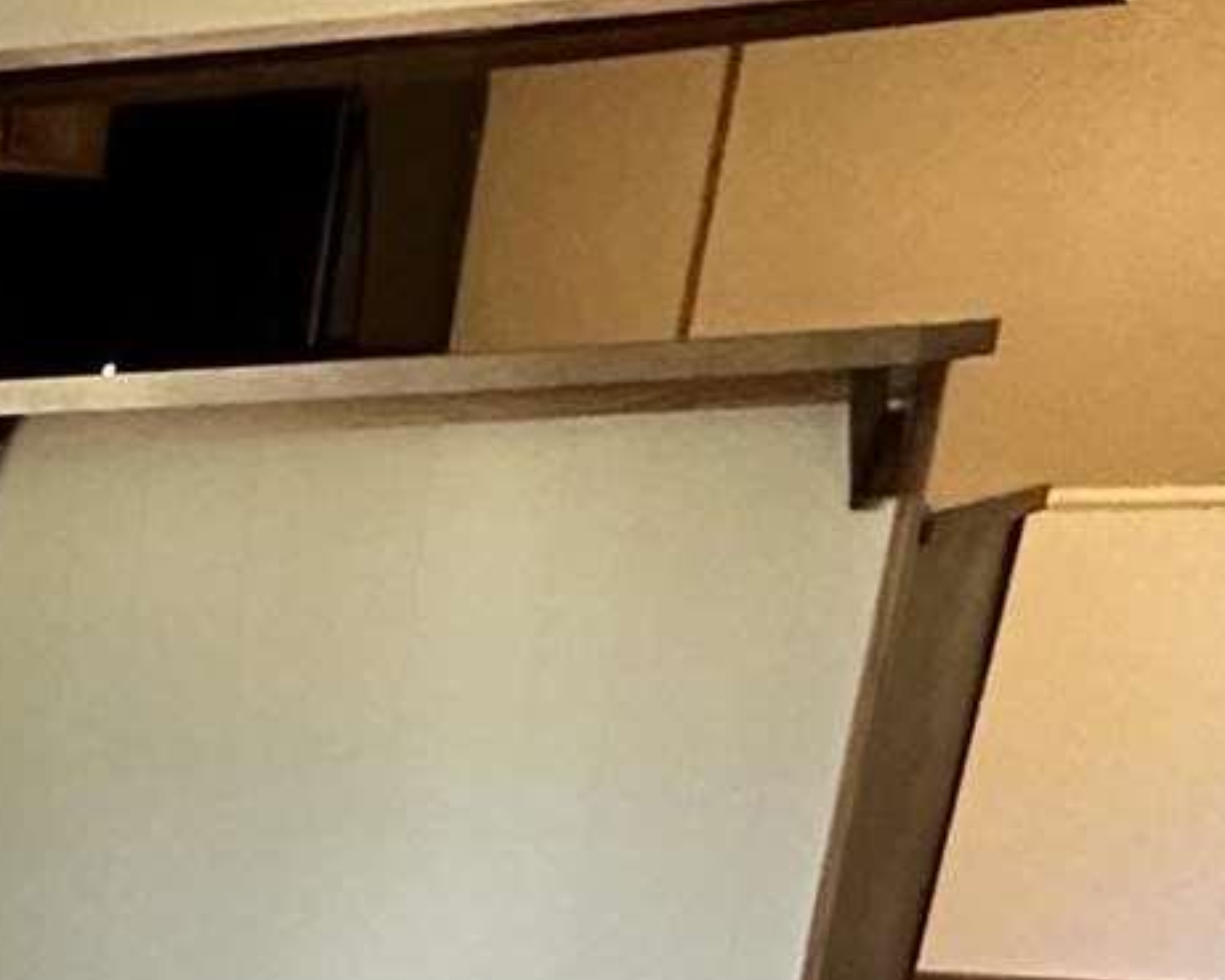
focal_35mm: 91
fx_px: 3300
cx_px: -996
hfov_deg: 17.1
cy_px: 2295
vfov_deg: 13.1
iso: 400
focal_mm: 2.22
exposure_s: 1/60
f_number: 2.2
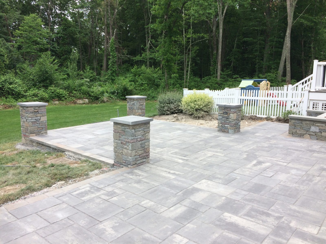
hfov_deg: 61.7
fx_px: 273
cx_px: 163
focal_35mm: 29
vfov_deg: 48.2
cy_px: 122
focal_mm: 4.15
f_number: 2.2
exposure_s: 1/321
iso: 32
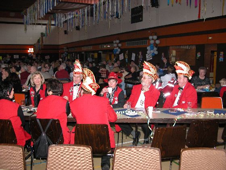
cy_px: 85
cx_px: 113
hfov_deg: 52.6
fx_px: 229
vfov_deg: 40.7
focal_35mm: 35
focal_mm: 8.9
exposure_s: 1/60
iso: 200
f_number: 2.8
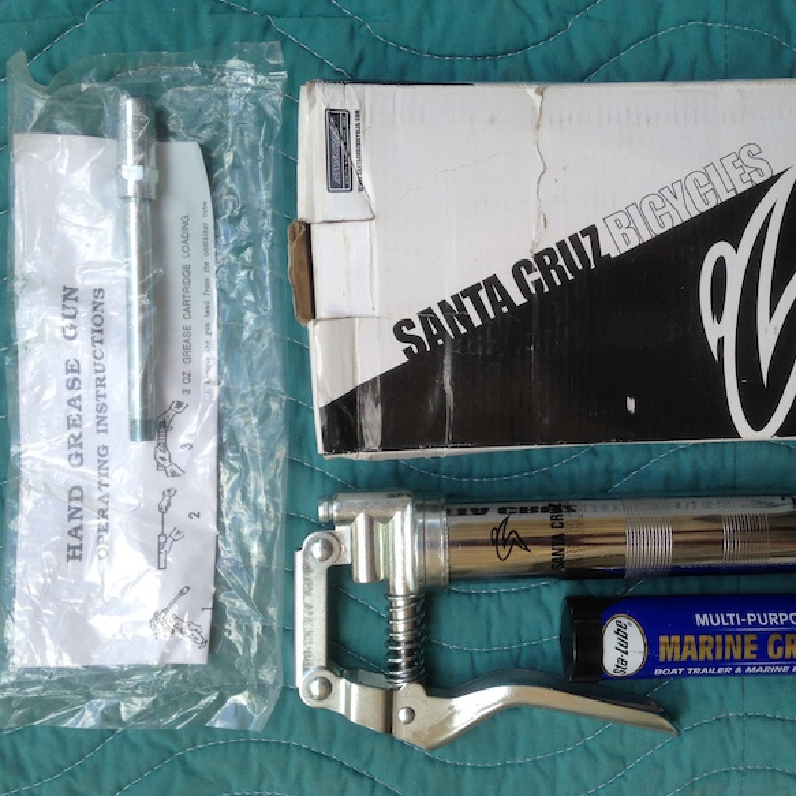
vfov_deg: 41.9
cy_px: 400
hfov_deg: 41.4
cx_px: 520
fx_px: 1041
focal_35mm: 40
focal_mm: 4.12
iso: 50
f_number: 2.4
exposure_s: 1/296
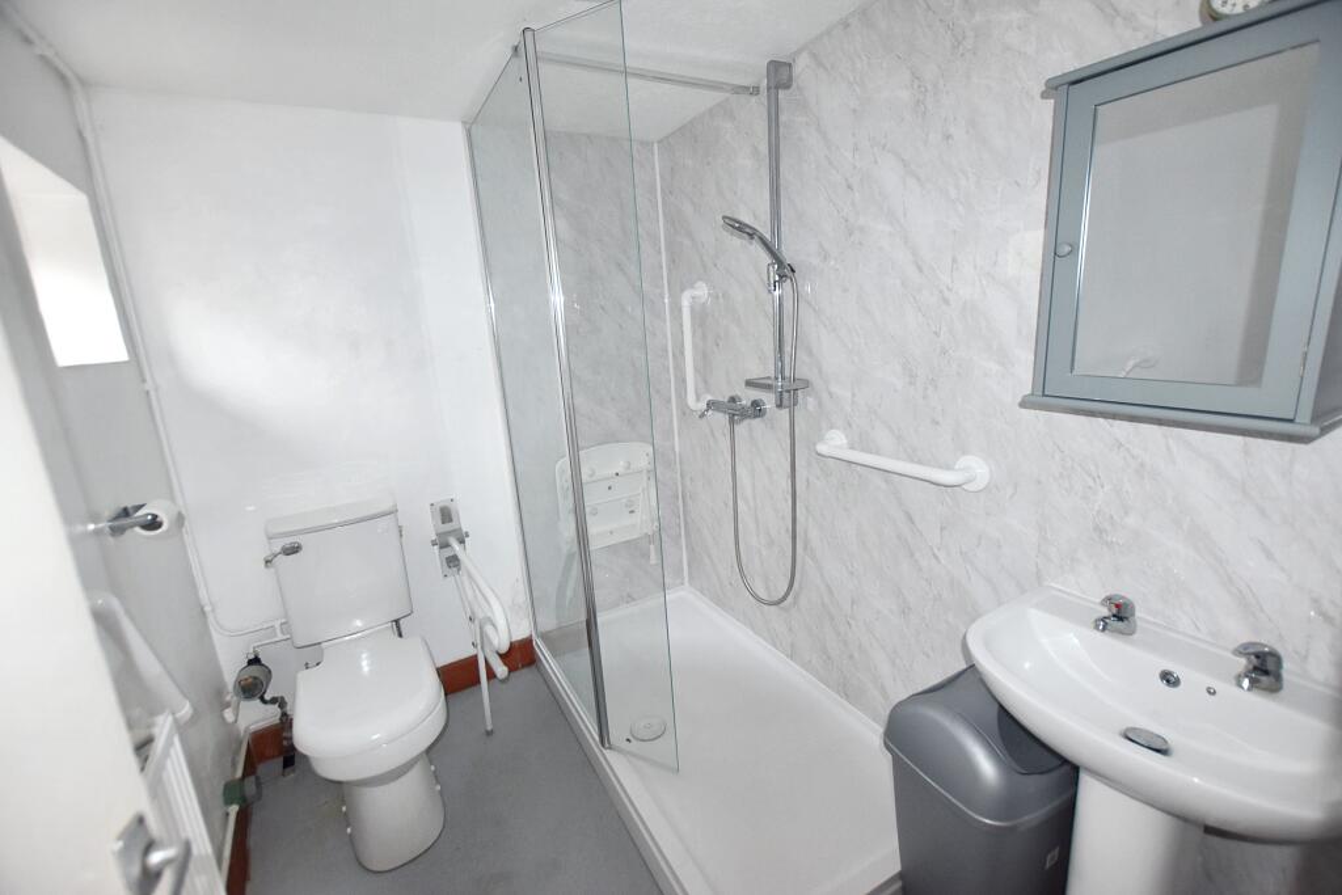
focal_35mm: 15
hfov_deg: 100.4
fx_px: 559
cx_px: 671
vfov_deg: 77.3
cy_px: 448
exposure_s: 1/125
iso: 720
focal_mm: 10
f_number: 3.5
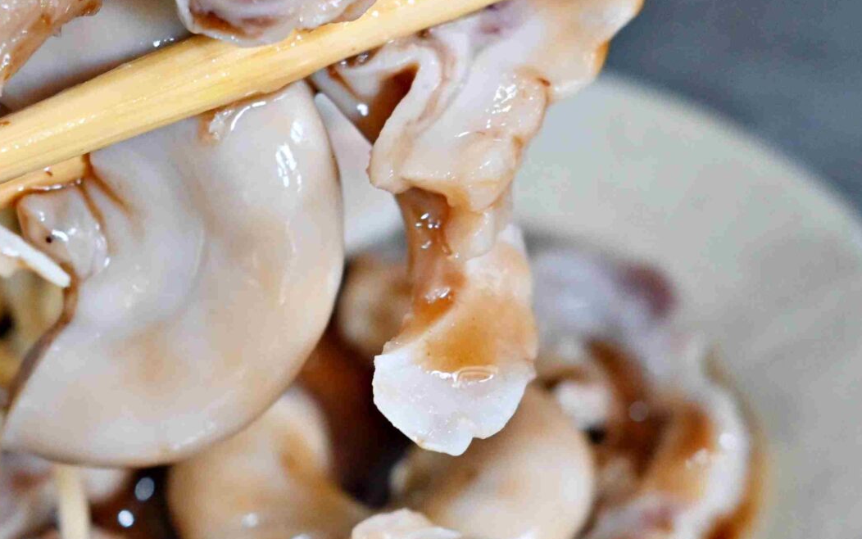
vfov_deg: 7.1
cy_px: 405
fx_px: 4370
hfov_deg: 11.2
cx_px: 67
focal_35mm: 186
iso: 1000
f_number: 3.2
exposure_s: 1/200
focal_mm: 50
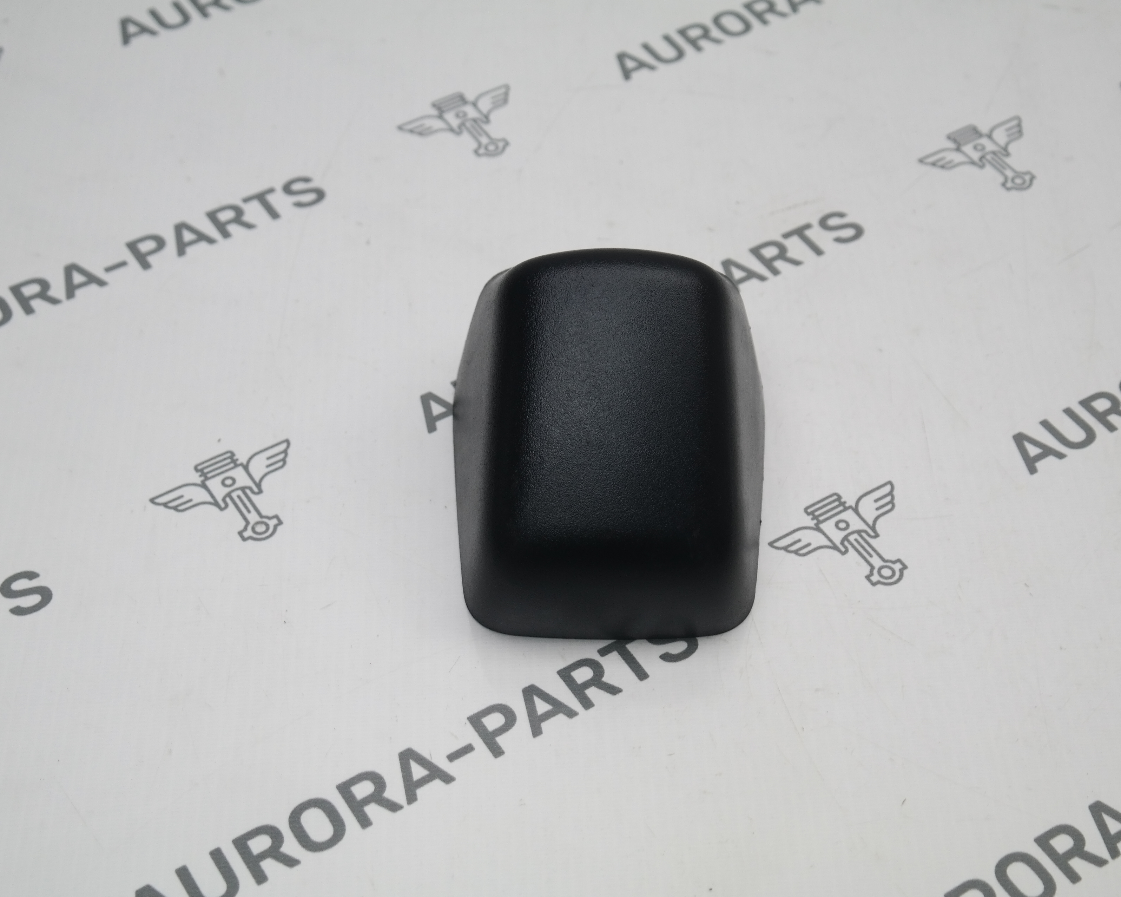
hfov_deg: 29.6
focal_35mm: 64
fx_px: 2123
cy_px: 449
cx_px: 611
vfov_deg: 23.8
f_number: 4.5
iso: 200
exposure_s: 1/80
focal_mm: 37
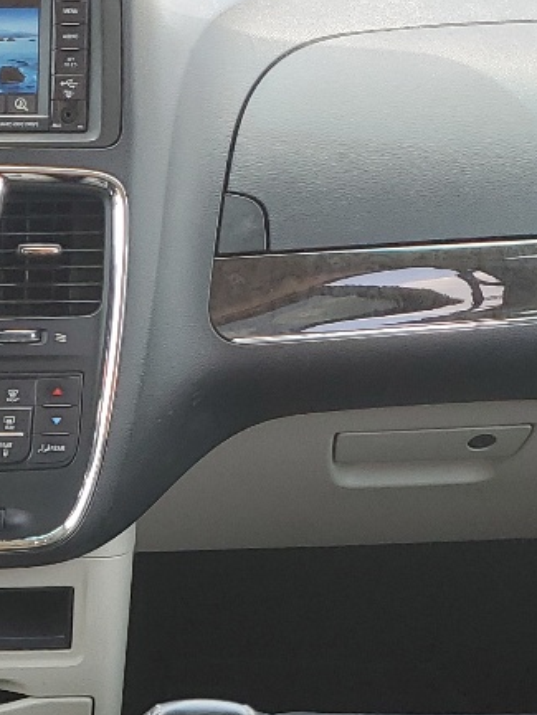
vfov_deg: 19.2
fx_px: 1985
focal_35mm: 96
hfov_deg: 14.9
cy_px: 874
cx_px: -89
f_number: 1.5
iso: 50
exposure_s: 1/233
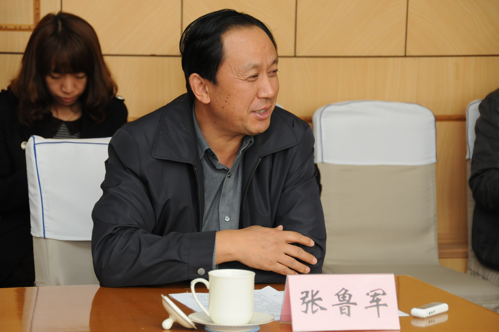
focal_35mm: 142
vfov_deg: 9.6
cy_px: 166
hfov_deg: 14.4
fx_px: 1973
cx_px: 250
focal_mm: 95
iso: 800
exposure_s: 1/125
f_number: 6.3
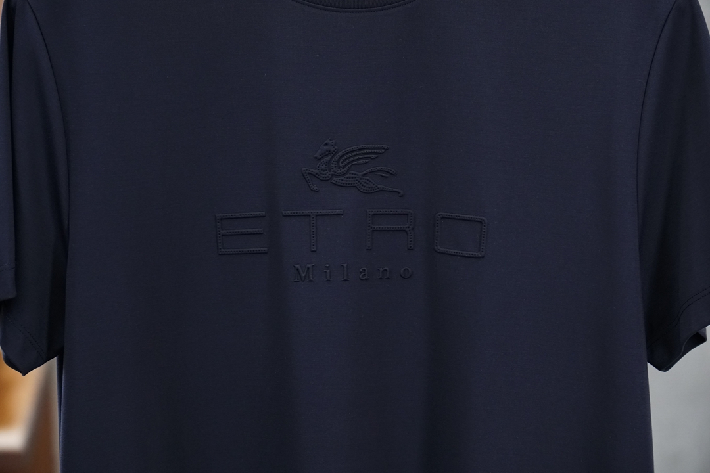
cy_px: 236
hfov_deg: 19.5
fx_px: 2071
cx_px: 355
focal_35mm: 105
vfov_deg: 13.0
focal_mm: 70
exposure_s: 1/100
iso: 1600
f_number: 4
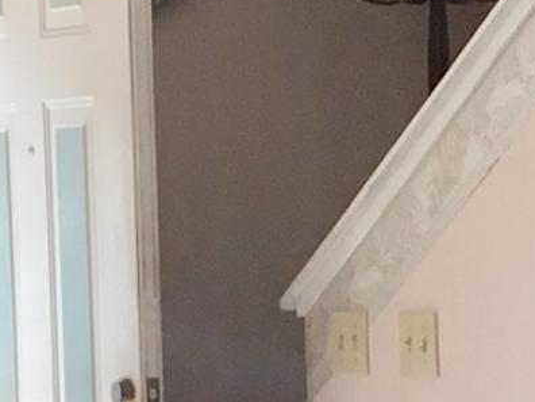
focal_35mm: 235
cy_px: 809
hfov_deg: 8.4
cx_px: 351
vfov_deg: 6.2
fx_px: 3632
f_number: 2.4
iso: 25
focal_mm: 3.3
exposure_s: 1/120
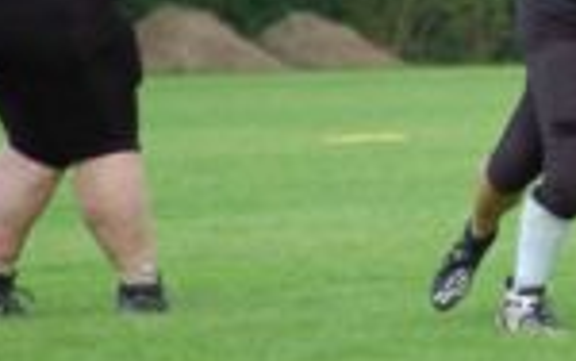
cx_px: 781
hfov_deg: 3.4
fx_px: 9764
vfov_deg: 2.1
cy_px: -8
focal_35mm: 622
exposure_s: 1/500
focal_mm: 135
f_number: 4.5
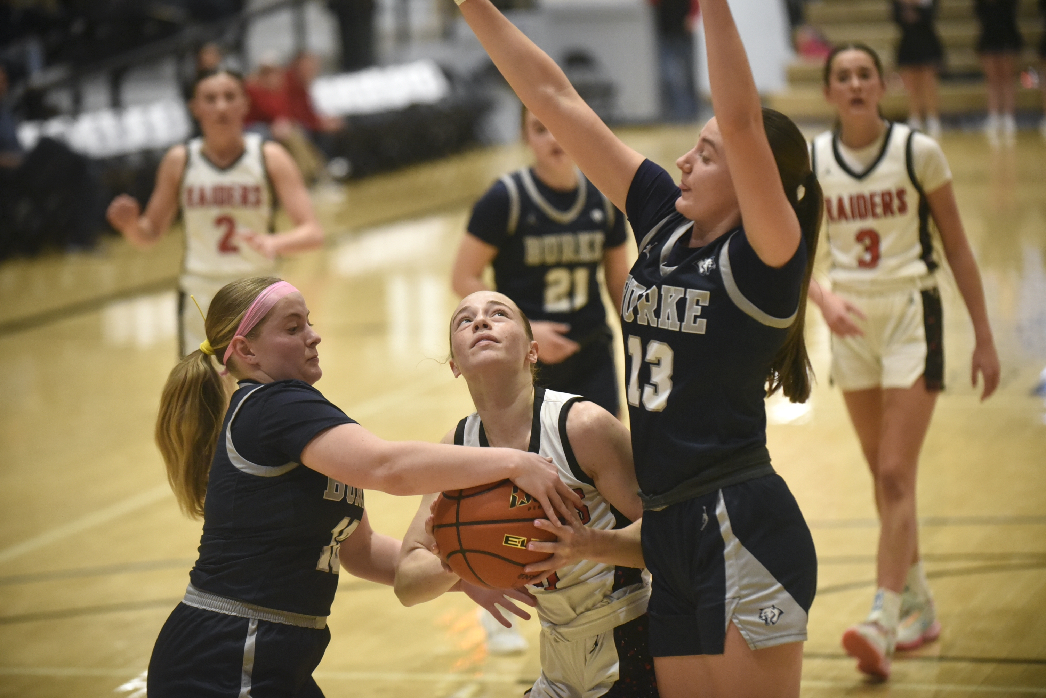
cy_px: 349
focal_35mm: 130
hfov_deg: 15.8
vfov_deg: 10.6
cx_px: 523
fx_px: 3778
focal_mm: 130
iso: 7200
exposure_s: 1/800
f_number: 3.2
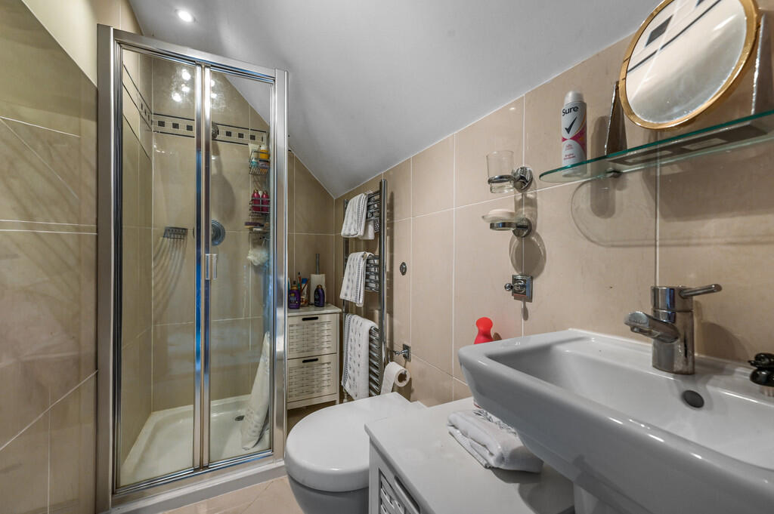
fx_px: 301
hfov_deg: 104.3
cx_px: 387
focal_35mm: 14
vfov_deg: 81.1
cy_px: 257
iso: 400
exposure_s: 1
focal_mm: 14
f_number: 8
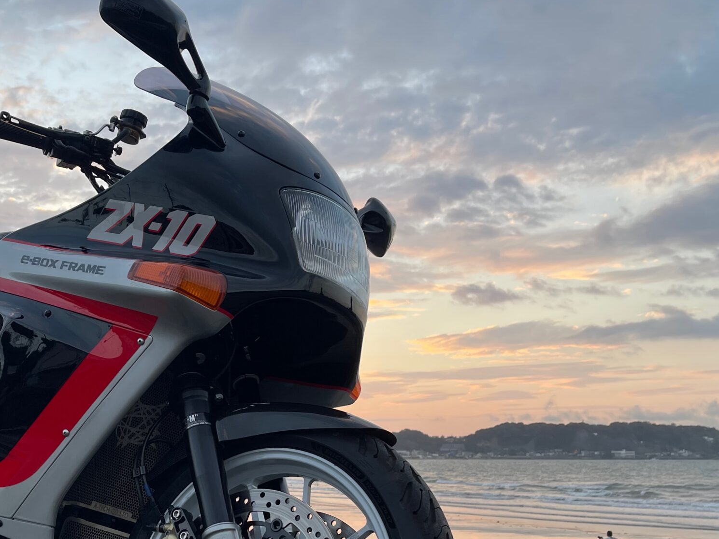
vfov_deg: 32.9
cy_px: 404
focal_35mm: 43
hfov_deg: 43.1
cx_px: 224
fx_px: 893
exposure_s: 1/208
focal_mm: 5.1
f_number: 1.6
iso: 32
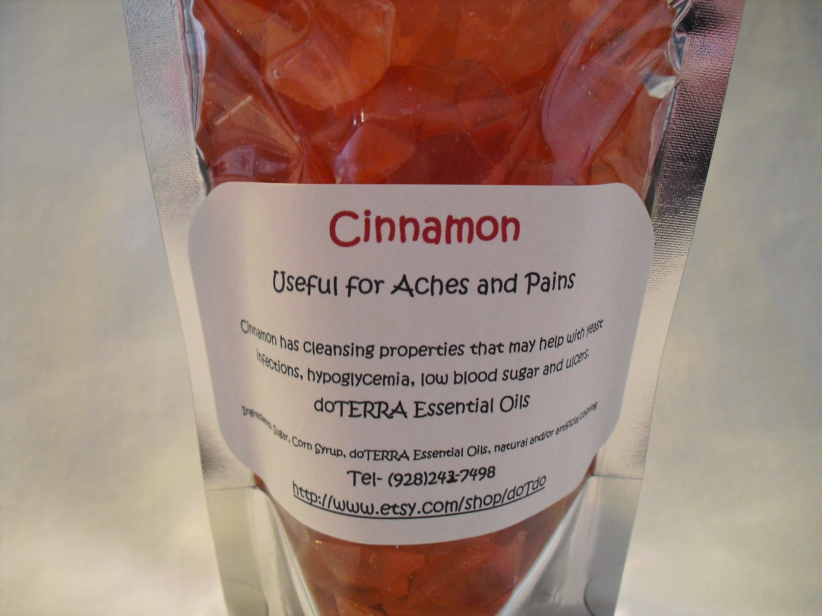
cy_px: 308
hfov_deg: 51.4
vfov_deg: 39.7
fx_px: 855
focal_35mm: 36
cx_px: 411
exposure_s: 1/13
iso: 200
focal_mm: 6.3
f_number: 3.1
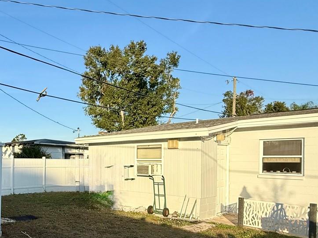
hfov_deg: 52.5
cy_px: 160
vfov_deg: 44.7
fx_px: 285
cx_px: 42
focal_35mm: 31
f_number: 2.2
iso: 50
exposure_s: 1/1961
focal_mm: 2.22
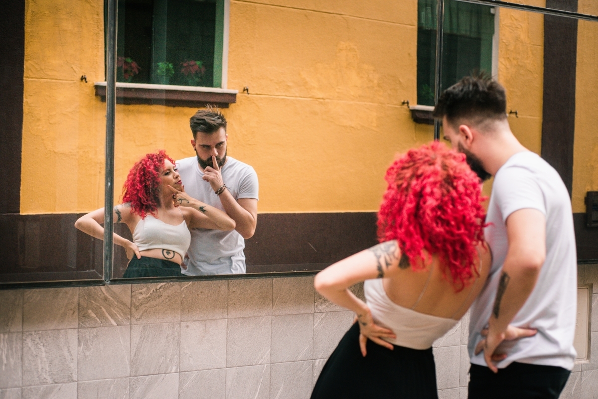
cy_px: 200
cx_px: 299
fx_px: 831
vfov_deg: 27.0
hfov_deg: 39.6
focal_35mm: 50
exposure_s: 1/160
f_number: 3.2
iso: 800
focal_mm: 50
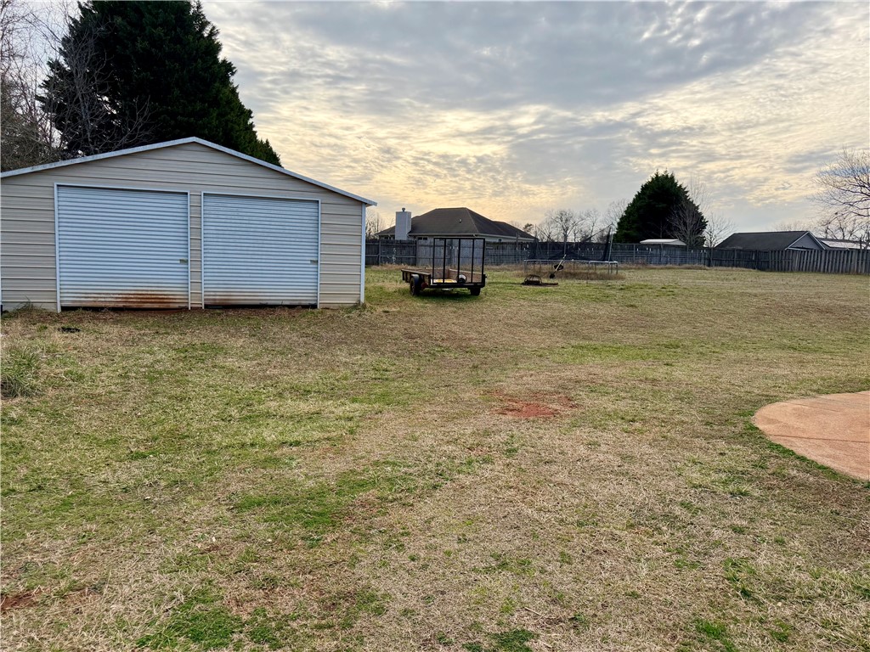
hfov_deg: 71.6
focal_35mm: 24
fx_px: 603
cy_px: 326
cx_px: 435
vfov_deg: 56.8
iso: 100
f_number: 1.78
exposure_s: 1/4673
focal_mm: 6.76
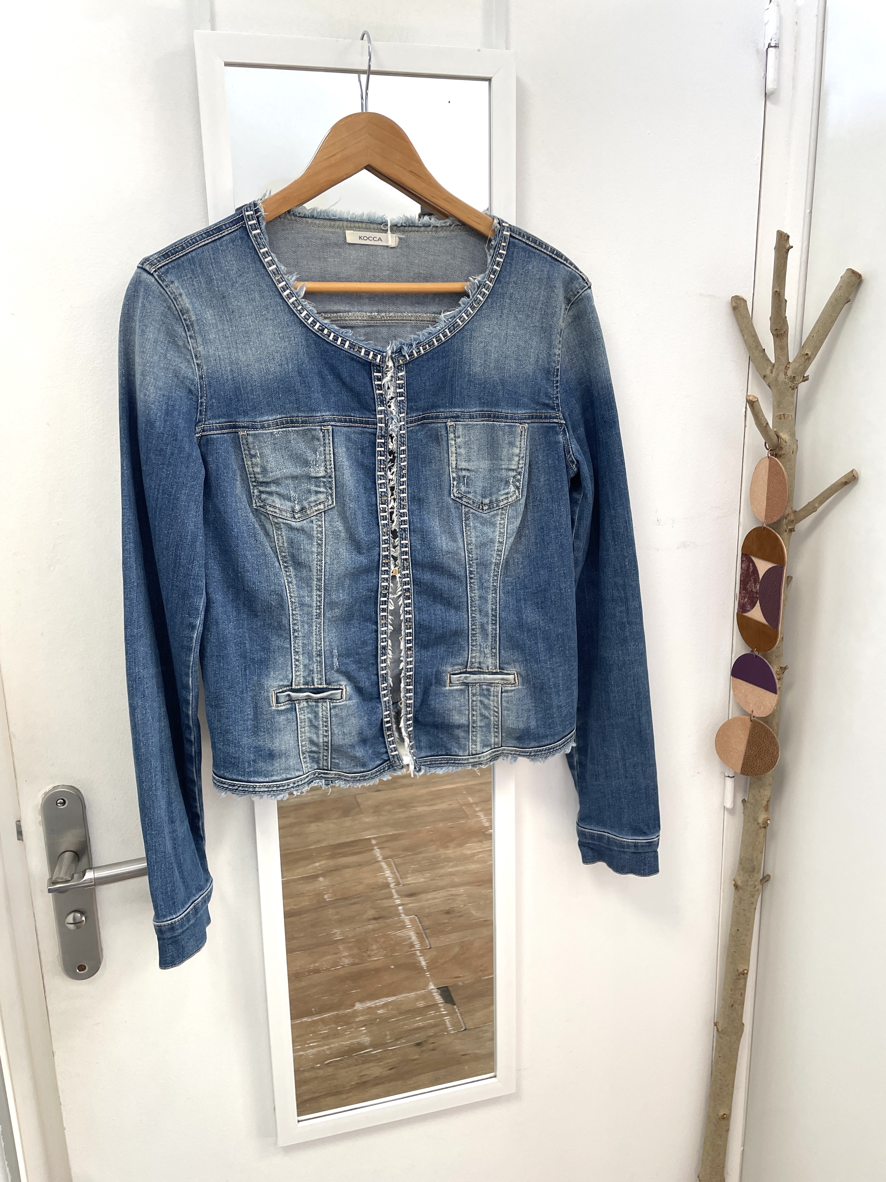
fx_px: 887
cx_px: 443
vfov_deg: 67.3
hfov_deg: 53.1
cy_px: 591
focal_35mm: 26
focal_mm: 4.2
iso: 80
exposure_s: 1/100
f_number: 1.6
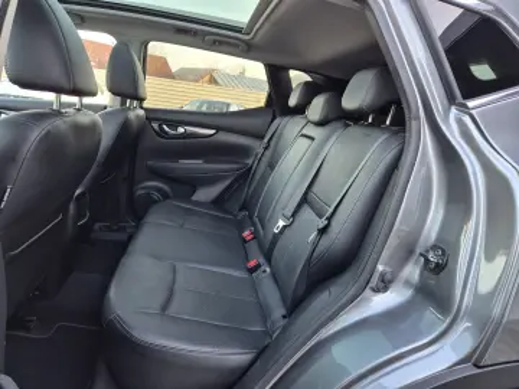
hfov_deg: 73.9
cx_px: 260
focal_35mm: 23
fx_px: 345
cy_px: 194
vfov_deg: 58.9
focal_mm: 5.4
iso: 200
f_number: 1.8
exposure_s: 1/100
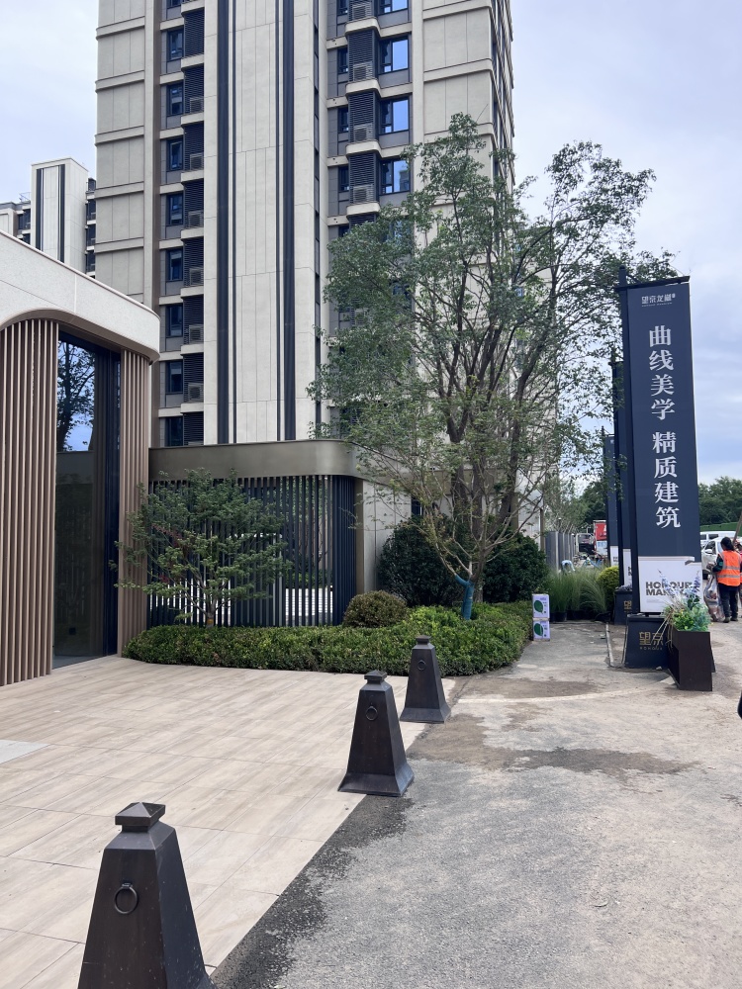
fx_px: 743
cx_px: 371
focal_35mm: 26
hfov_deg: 53.1
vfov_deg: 67.3
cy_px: 494
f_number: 1.5
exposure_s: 1/658
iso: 50
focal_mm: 5.7
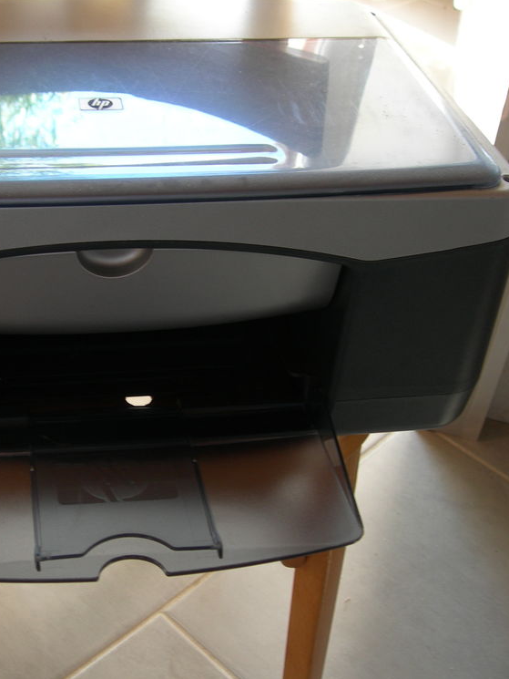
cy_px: 340
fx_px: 1000
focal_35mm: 51
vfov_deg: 37.5
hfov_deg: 28.2
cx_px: 136
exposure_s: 1/50.3
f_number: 2.8
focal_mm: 7.8
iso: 50
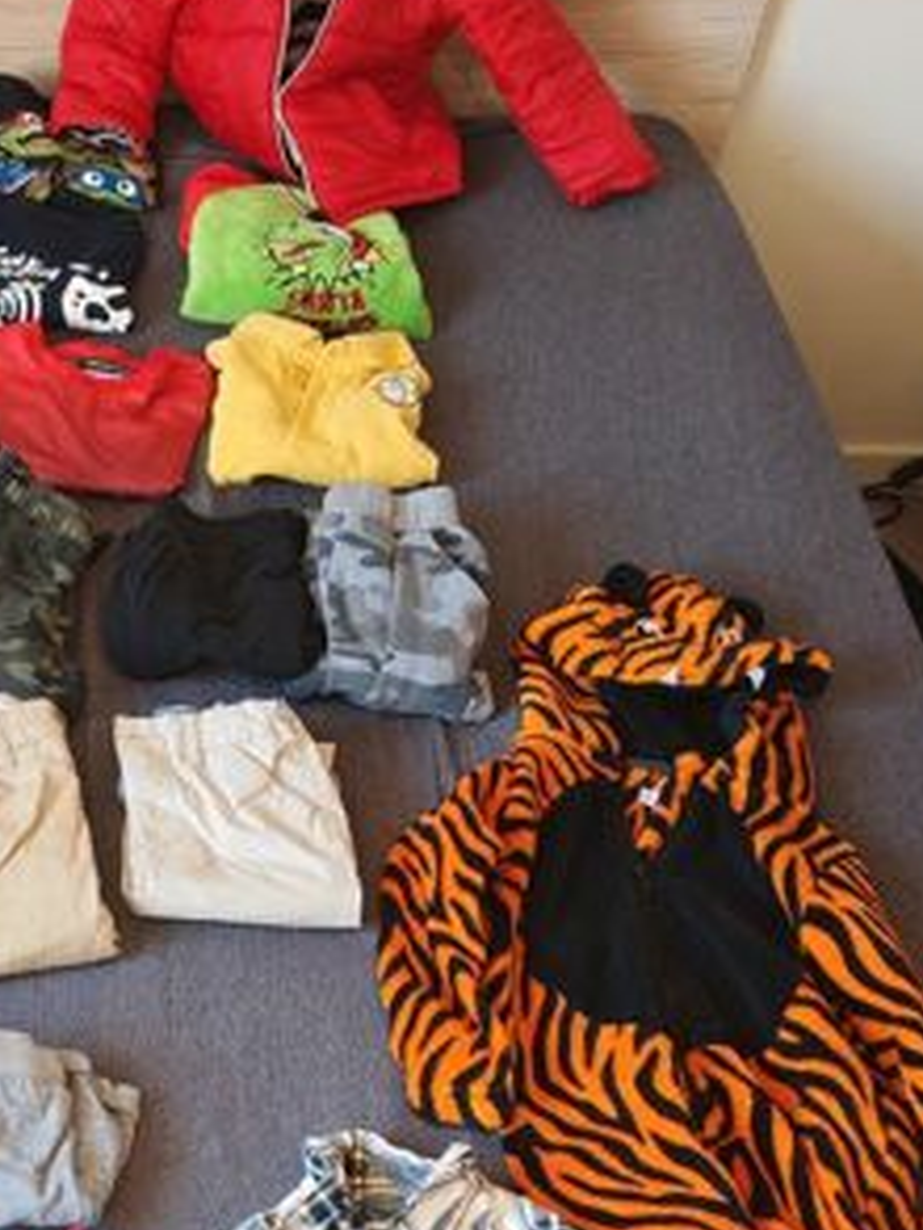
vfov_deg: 32.4
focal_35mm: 59
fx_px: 2096
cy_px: 810
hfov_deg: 23.6
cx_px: -38
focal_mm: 6.67
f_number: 1.9
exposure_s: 1/100
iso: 640
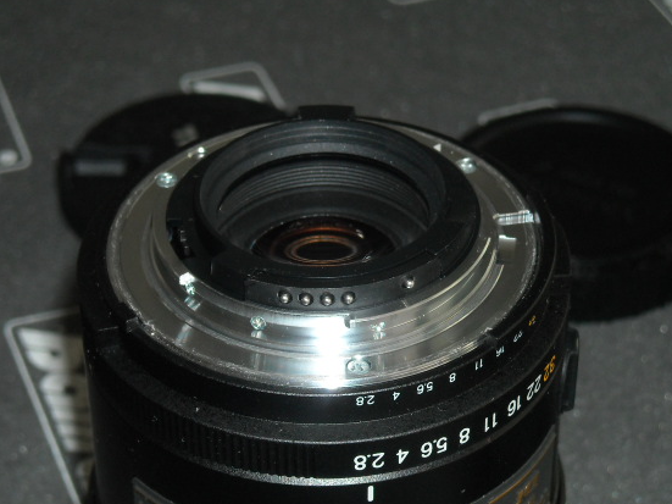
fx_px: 2368
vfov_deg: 12.1
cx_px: 349
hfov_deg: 16.2
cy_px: 288
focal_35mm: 122
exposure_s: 1/125
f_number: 4.7
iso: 200
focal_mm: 17.1
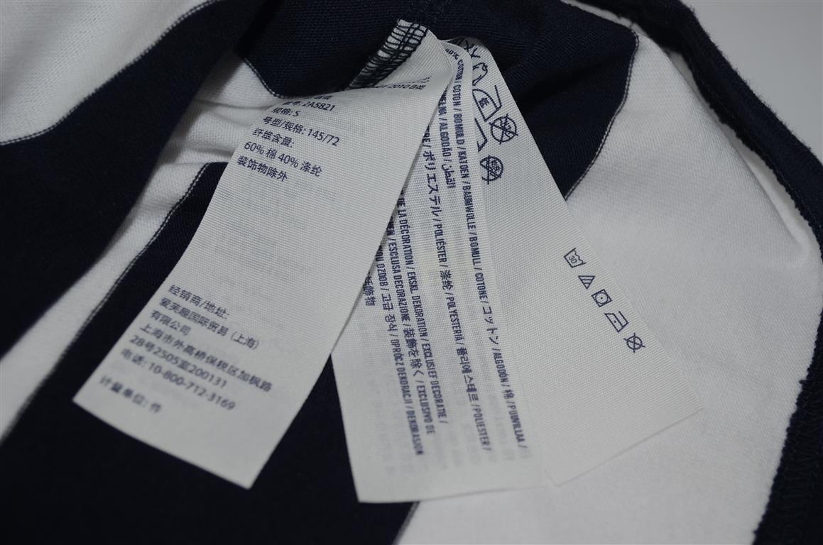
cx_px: 412
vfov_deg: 23.7
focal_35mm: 57
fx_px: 1301
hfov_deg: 35.1
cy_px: 272
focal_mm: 38
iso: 100
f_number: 5
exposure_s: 1/60
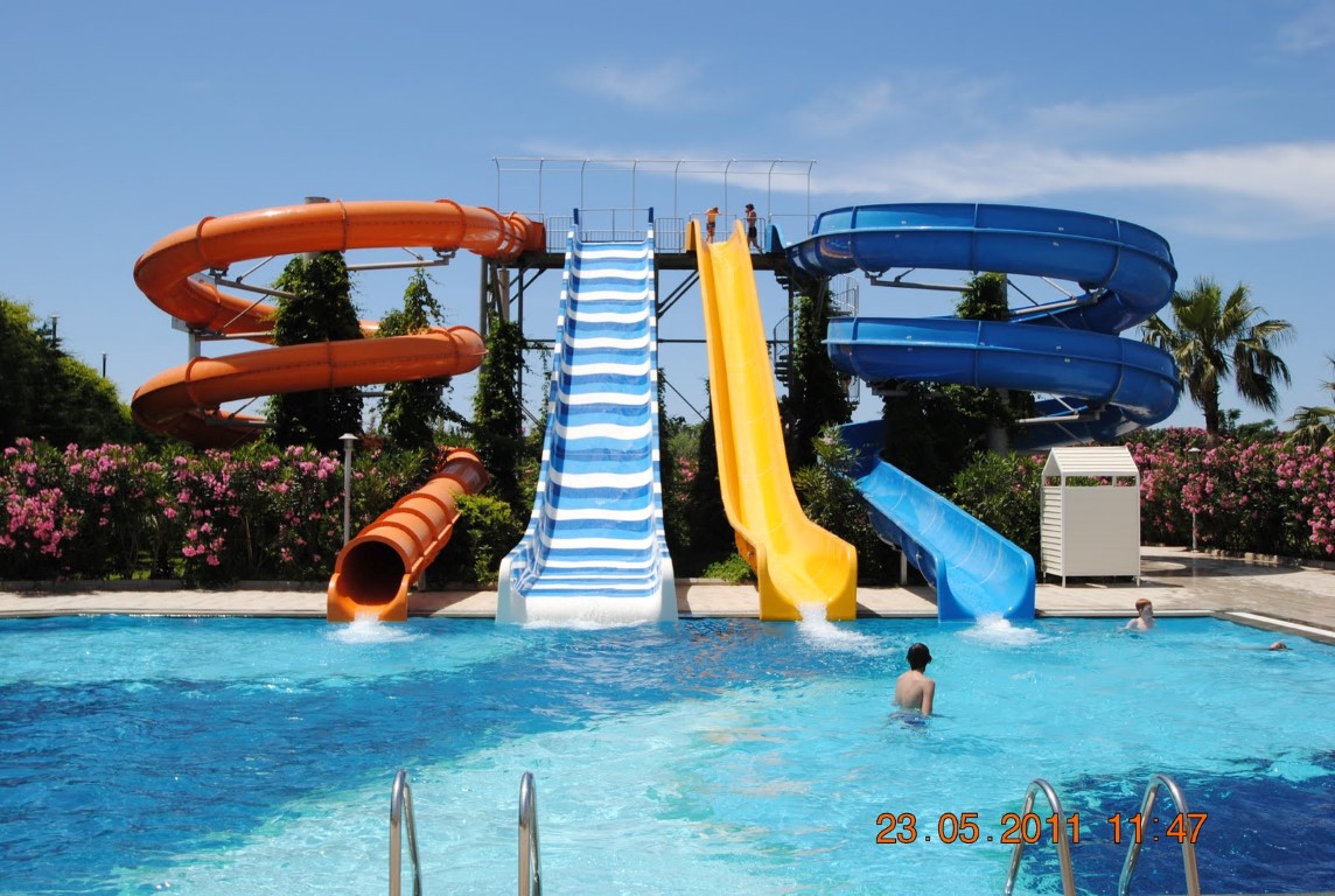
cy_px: 448
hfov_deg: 53.0
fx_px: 1338
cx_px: 668
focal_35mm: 36
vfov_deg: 37.0
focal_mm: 24
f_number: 9
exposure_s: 1/320
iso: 100
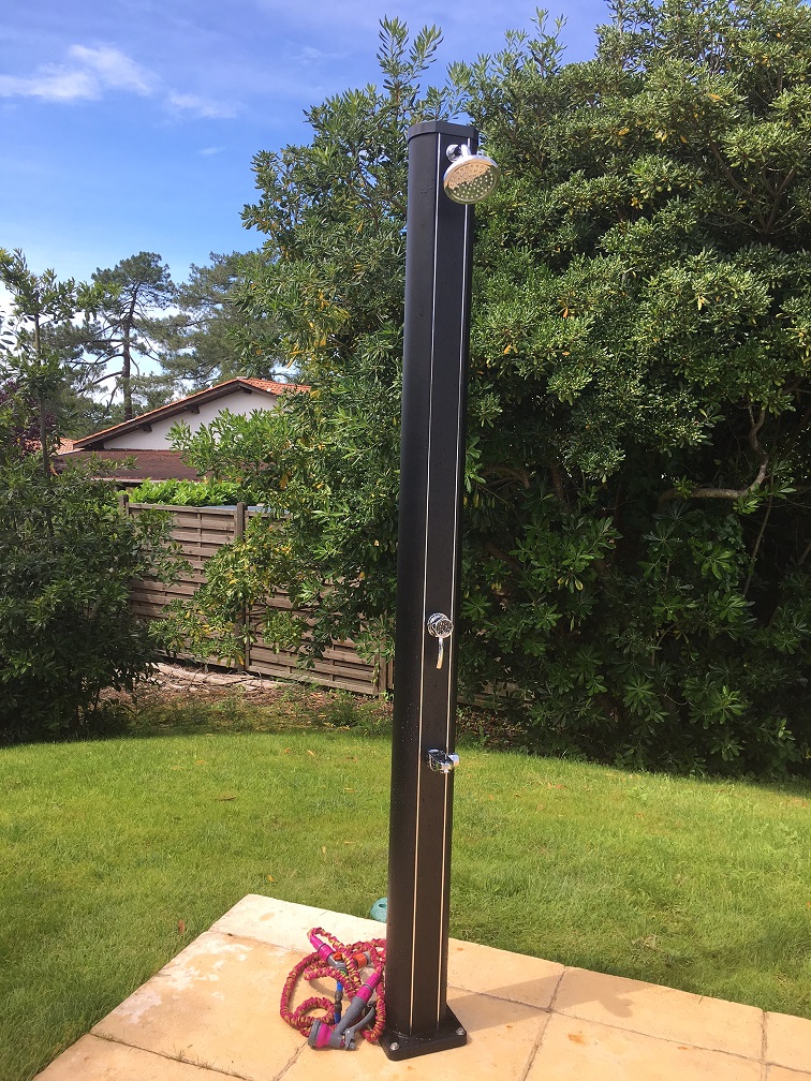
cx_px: 406
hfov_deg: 48.2
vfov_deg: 61.7
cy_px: 540
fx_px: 906
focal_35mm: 29
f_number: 2.2
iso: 25
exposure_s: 1/553
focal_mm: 4.15
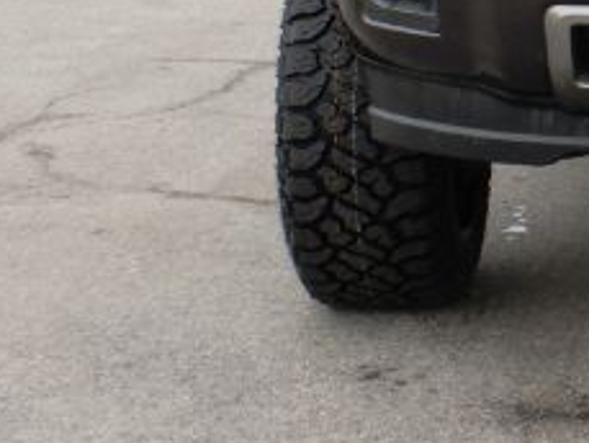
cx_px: 844
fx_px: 2383
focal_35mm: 140
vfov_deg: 10.4
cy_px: -94
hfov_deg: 13.4
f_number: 4.3
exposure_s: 1/100
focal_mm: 7.8
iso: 125
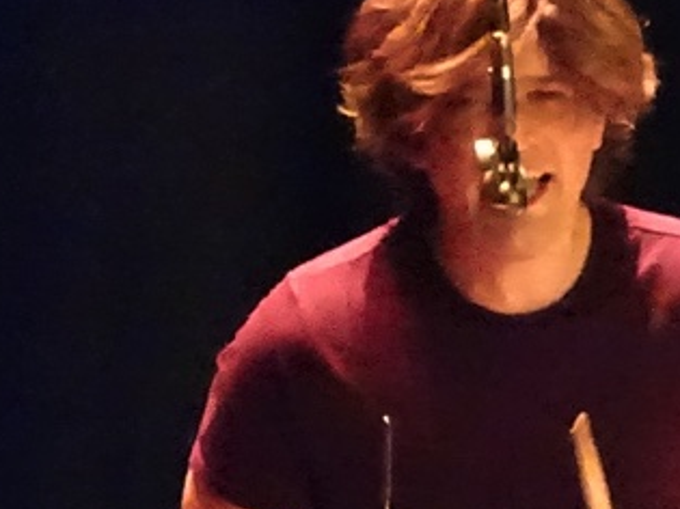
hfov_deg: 1.8
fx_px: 21424
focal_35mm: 1091
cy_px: 408
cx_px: 635
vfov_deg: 1.4
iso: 10000
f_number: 6.3
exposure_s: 1/40
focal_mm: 90.16
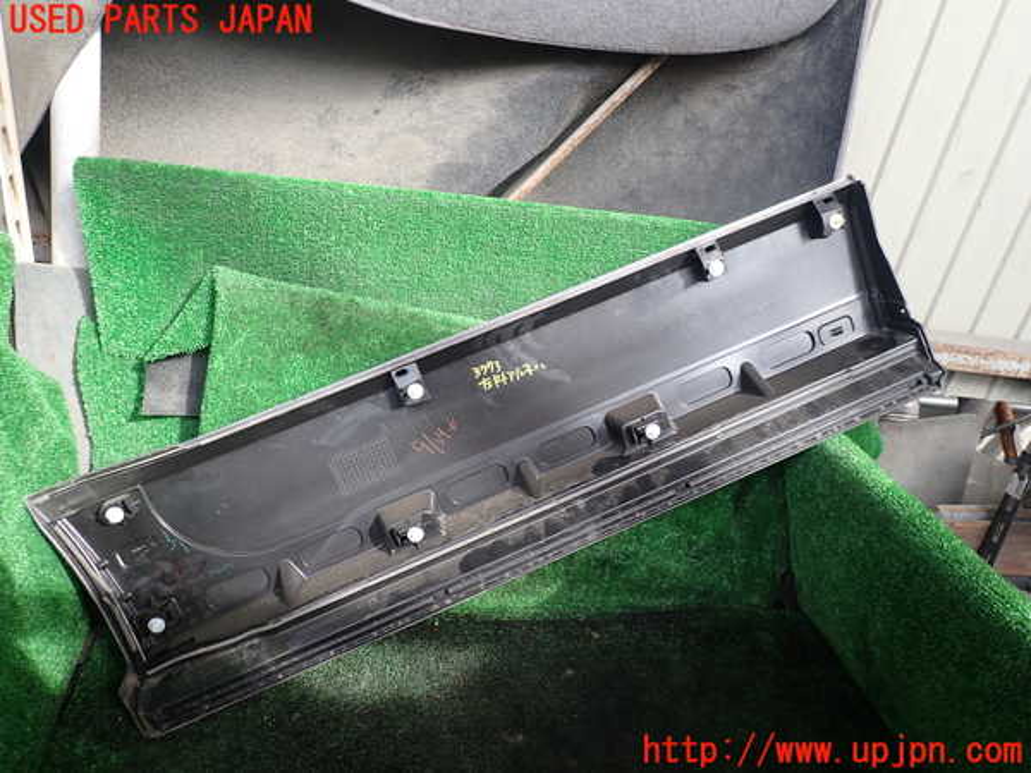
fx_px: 745
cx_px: 516
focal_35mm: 25
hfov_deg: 69.4
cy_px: 386
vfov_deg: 54.9
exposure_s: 1/80
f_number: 2.8
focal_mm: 4.5
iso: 100
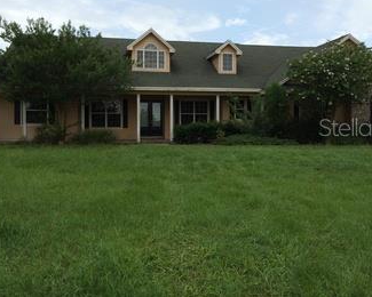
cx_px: 198
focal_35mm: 36
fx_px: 396
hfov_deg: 50.2
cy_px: 127
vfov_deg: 41.1
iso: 32
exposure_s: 1/1208
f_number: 2.2
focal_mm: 4.12
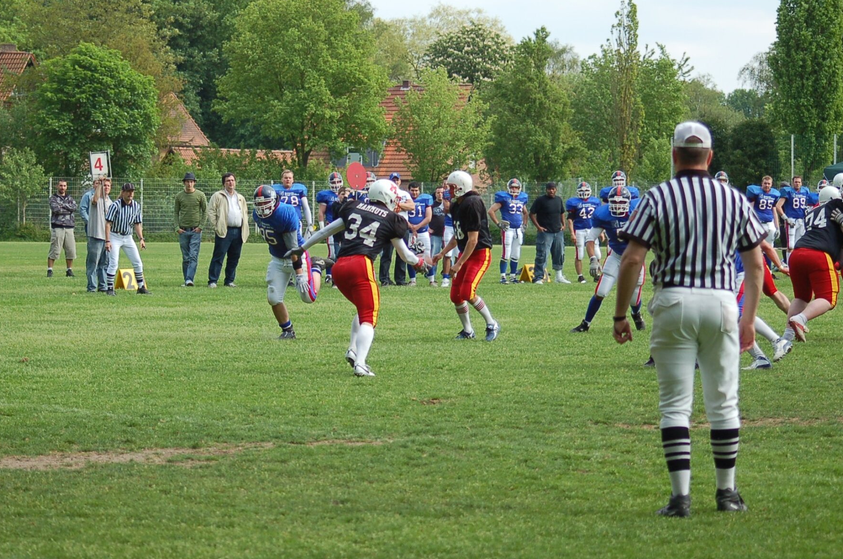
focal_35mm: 131
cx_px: 369
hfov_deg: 15.7
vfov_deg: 10.4
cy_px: 251
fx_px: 3062
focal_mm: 70
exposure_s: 1/1000
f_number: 4
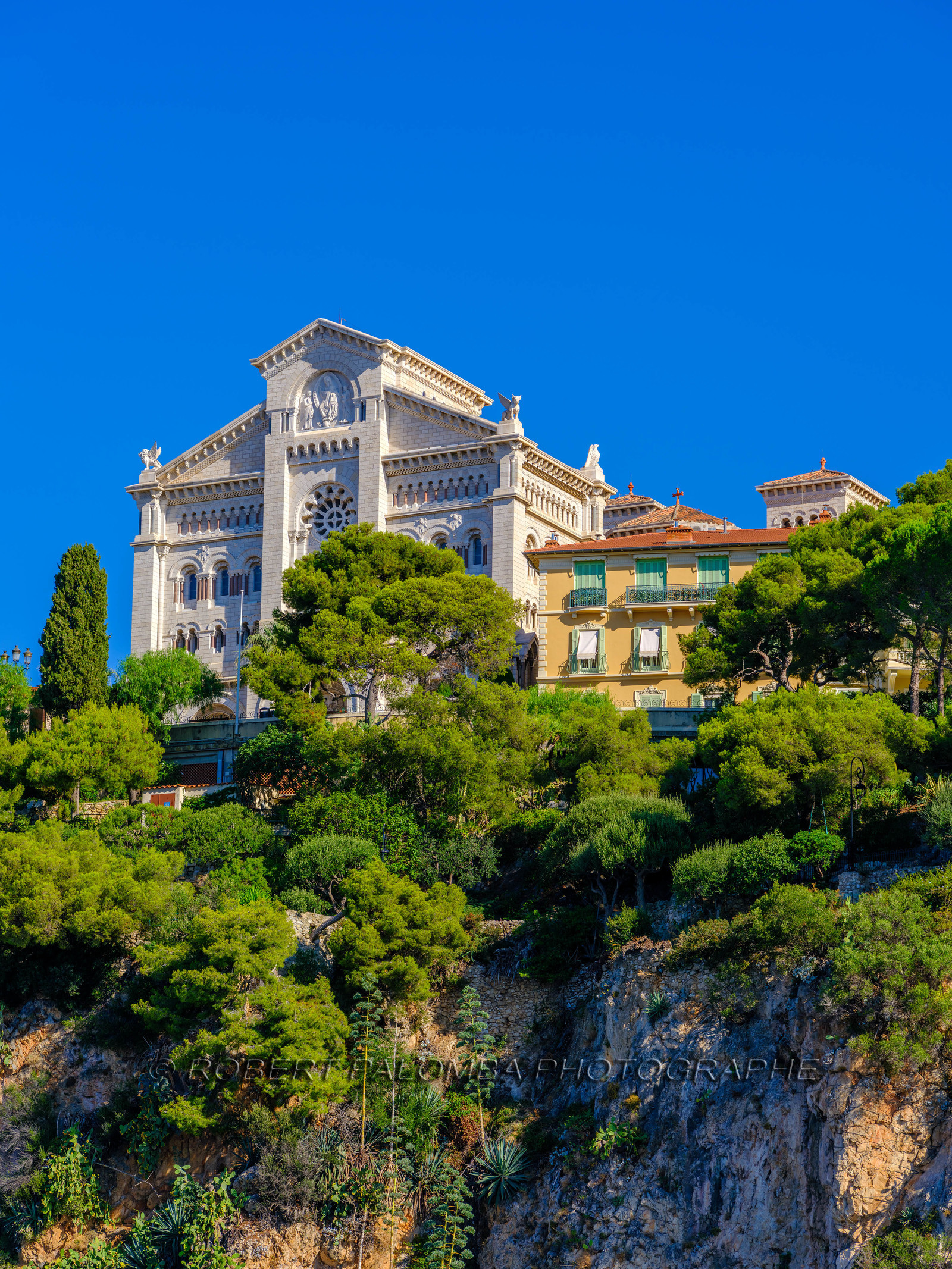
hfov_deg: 12.1
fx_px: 4510
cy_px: 634
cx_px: 476
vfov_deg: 16.0
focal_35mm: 123
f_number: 11
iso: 320
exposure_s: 1/320
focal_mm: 156
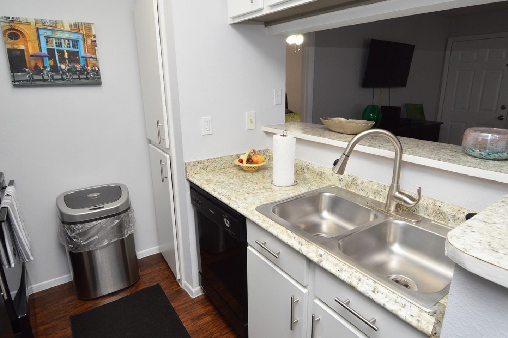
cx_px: 261
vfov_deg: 61.8
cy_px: 165
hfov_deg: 84.0
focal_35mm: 20
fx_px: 282
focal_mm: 12
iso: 400
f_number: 4
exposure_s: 1/60
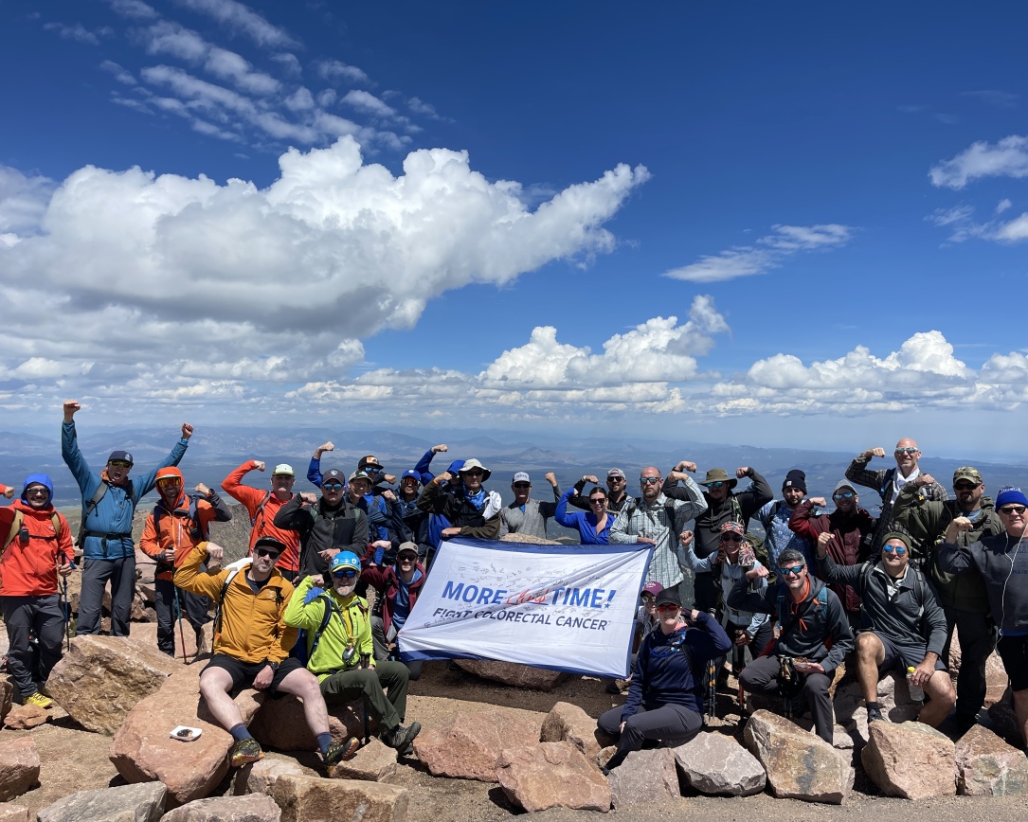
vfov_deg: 53.2
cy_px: 421
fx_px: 821
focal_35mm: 27
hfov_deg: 64.0
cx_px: 542
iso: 32
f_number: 1.6
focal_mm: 5.1
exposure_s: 1/6250
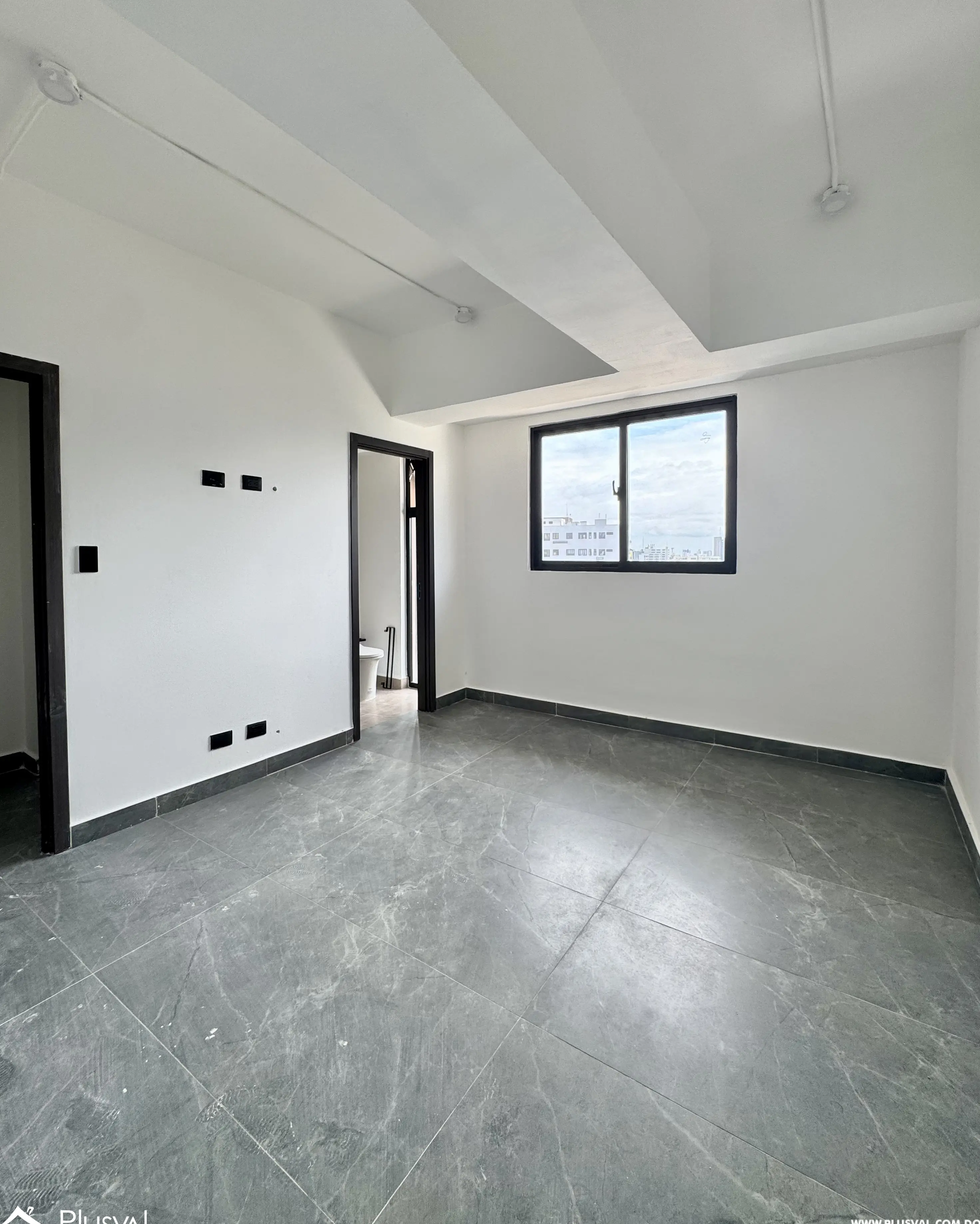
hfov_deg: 84.0
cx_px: 493
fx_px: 544
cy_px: 570
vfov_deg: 96.6
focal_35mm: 15
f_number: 2.2
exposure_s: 1/197
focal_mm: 2.22
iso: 40
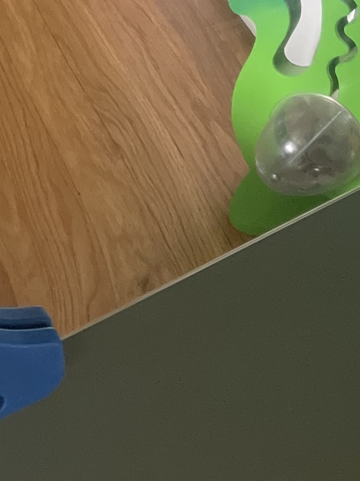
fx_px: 1429
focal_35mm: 103
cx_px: 371
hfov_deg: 14.1
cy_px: -422
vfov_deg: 15.8
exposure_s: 1/40
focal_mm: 5.1
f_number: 1.6
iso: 640
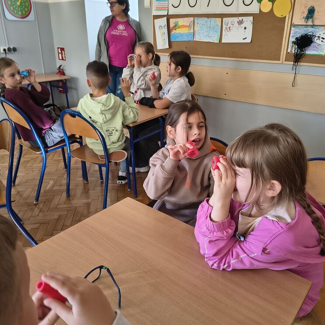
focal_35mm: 28
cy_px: 161
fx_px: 297
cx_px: 175
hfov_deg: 57.2
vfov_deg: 57.3
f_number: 1.8
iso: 1037
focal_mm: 5.56
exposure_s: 1/50
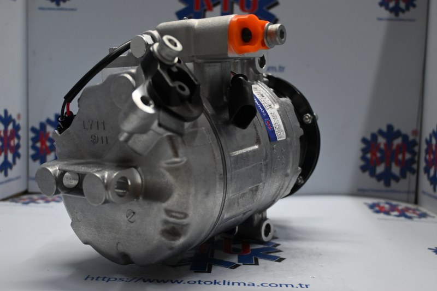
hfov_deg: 51.3
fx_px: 455
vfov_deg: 35.5
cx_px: 218
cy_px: 146
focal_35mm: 38
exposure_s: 1/125
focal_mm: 25
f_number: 4.2
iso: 800
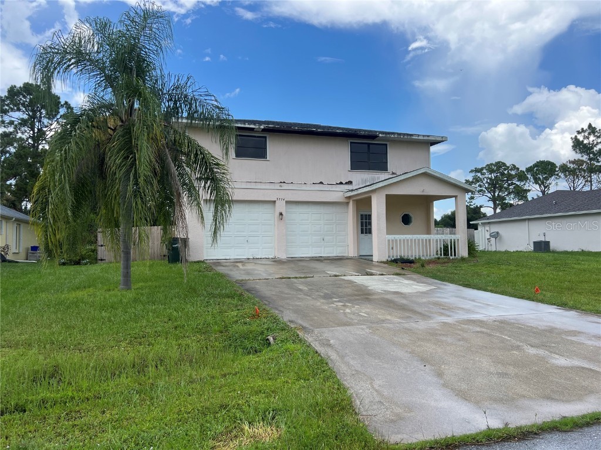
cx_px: 300
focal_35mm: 26
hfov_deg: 67.3
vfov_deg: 53.1
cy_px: 225
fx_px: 451
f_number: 1.5
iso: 50
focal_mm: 5.7
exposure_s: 1/1972
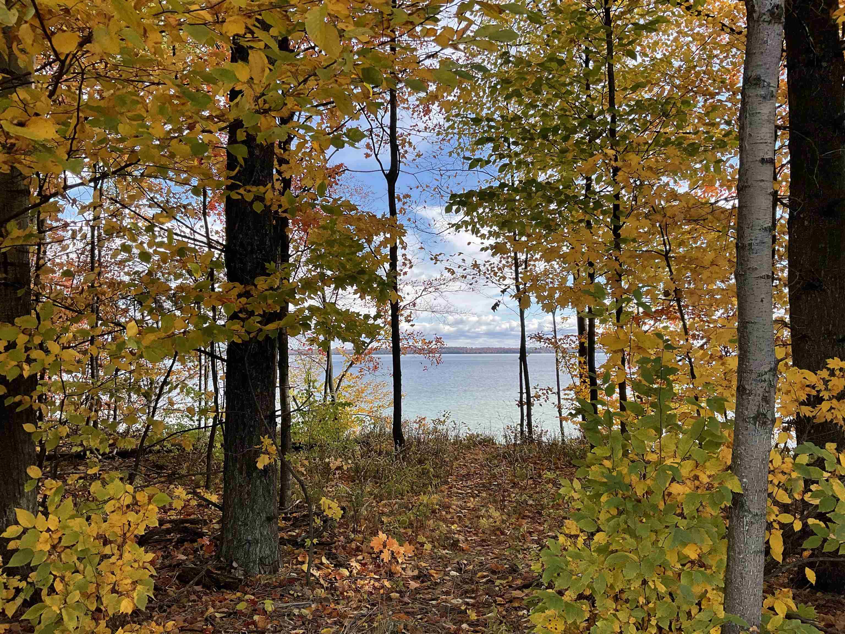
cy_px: 317
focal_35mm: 29
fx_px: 708
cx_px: 422
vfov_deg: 48.2
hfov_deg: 61.7
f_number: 1.8
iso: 16
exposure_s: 1/674
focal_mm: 3
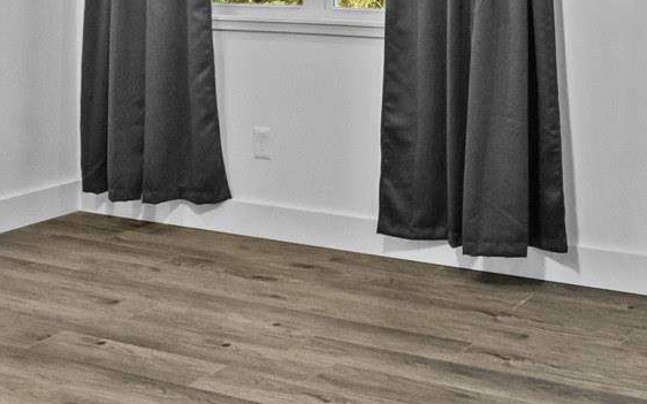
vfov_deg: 18.7
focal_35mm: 68
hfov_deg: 30.1
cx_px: 253
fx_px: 1199
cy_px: 16
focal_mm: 10
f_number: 10
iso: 1600
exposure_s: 1/4
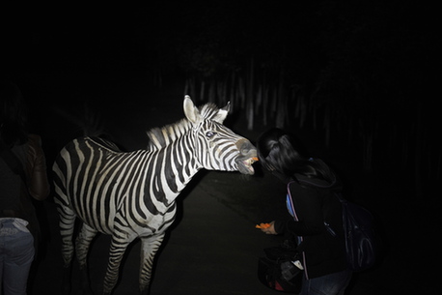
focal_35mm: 70
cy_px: 148
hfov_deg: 28.9
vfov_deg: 19.4
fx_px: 859
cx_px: 221
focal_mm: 70
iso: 3200
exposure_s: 1/80
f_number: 2.8
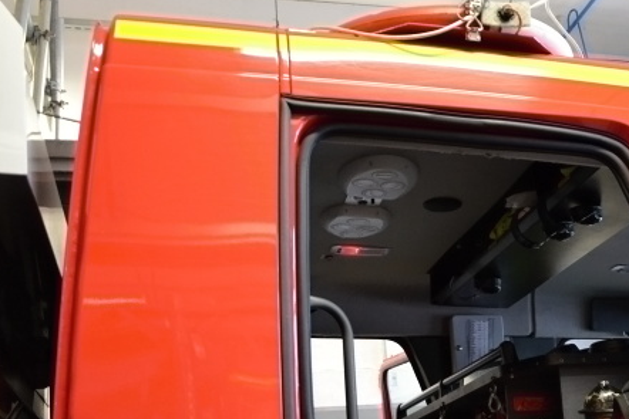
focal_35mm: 57
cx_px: 491
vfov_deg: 23.4
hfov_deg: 34.2
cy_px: 344
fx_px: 994
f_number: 3.8
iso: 1600
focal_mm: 21
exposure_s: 1/30
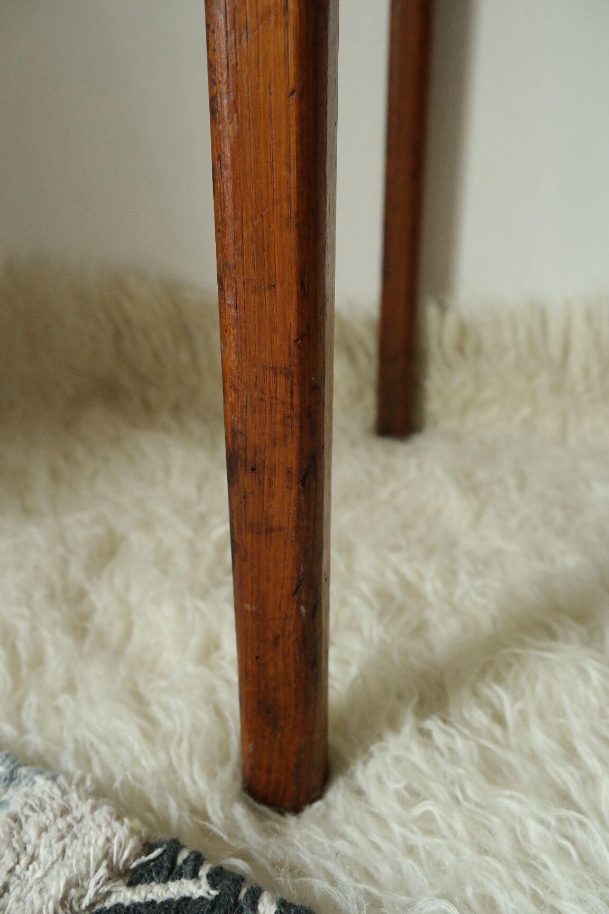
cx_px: 304
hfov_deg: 43.6
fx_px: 761
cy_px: 457
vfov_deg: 61.9
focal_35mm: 30
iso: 1600
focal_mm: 20
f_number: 5.6
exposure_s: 1/50
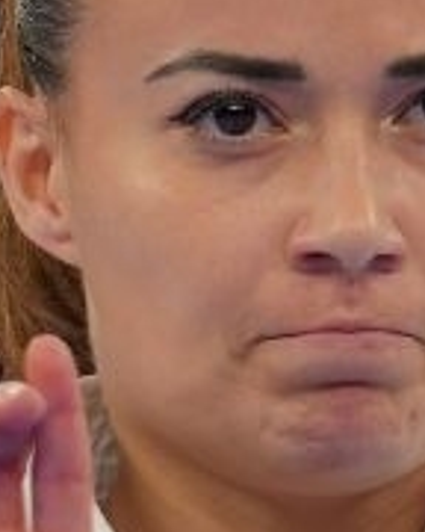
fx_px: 44229
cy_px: 520
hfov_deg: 0.6
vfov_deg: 0.7
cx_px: 413
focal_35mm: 2813
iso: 250
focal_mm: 200
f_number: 2.8
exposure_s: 1/500
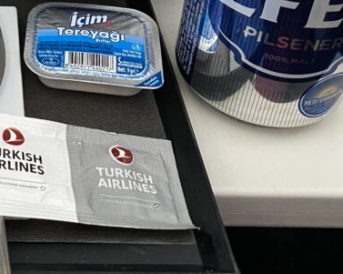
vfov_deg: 20.5
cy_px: -68
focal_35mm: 69
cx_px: -40
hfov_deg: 25.4
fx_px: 700
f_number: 1.8
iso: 500
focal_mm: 4.25
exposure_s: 1/42
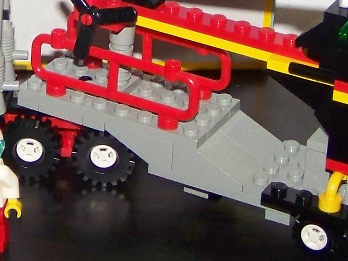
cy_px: -21
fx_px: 1528
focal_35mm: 152
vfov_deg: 9.7
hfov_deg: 12.9
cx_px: 14
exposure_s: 1/30
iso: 200
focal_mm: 6.3
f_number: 2.8
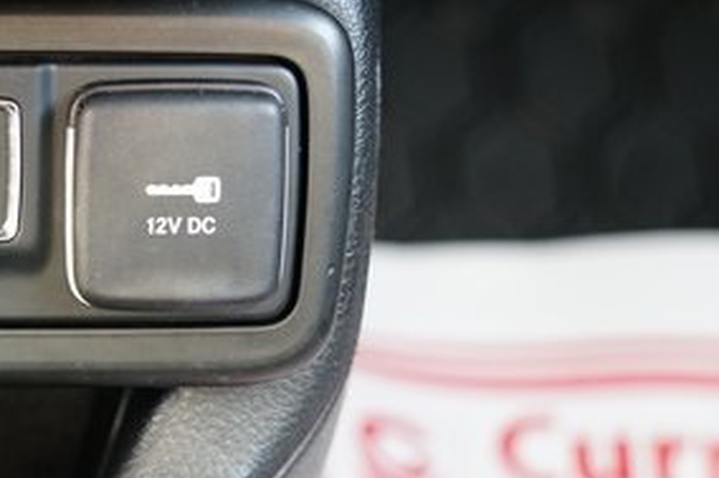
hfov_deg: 22.2
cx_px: -10
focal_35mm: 88
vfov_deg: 15.5
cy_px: 191
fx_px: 1756
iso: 1600
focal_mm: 39
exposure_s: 1/60
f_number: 4
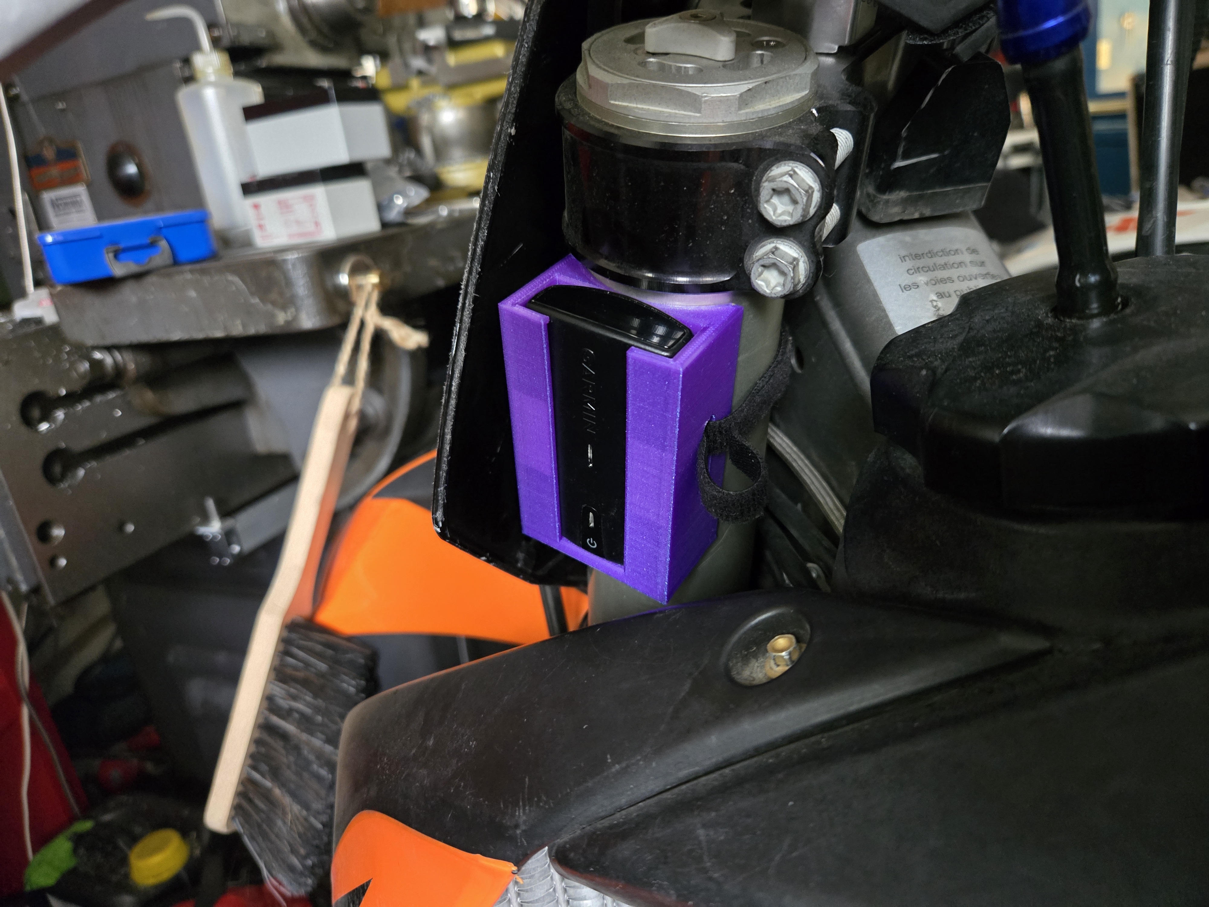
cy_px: 454
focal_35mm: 23
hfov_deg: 73.9
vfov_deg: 58.9
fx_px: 803
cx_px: 604
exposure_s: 1/25
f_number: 1.8
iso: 1600
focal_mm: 5.4
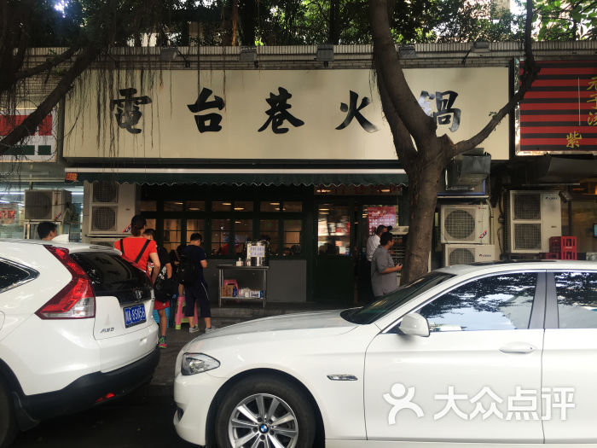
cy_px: 224
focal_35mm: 29
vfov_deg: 48.2
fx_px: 500
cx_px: 298
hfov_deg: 61.7
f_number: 2.2
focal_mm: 4.15
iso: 25
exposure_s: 1/50
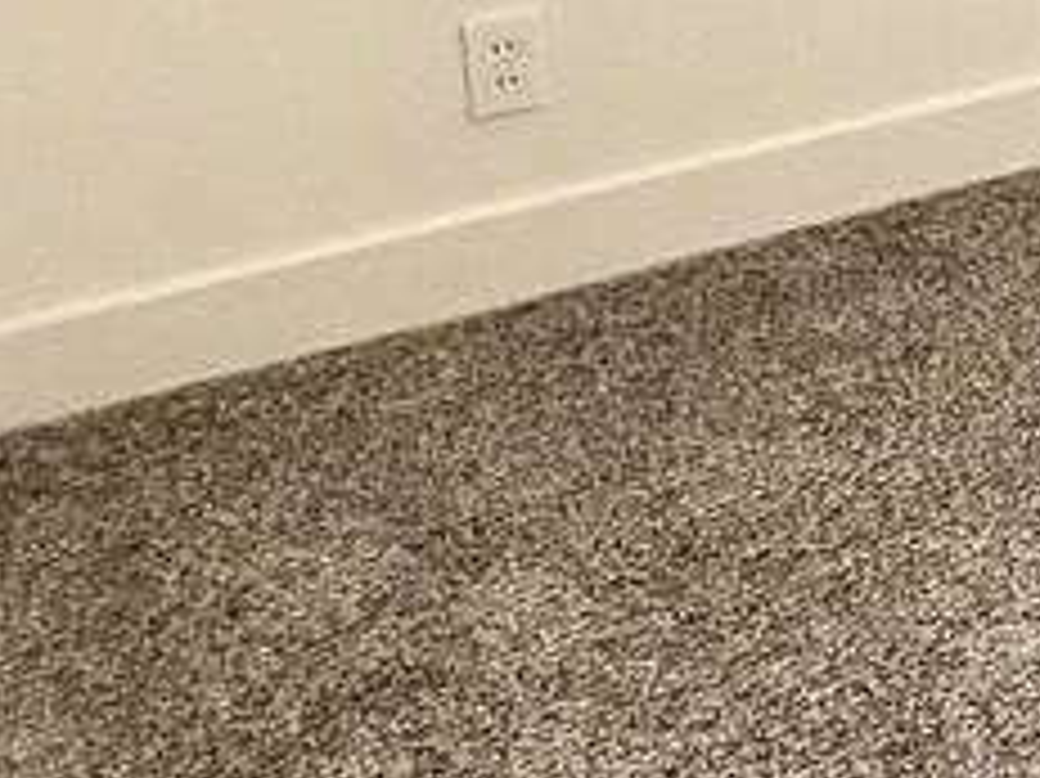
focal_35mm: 91
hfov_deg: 15.0
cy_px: -533
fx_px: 2733
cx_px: 2359
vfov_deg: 14.6
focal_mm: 2.22
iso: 64
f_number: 2.2
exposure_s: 1/390
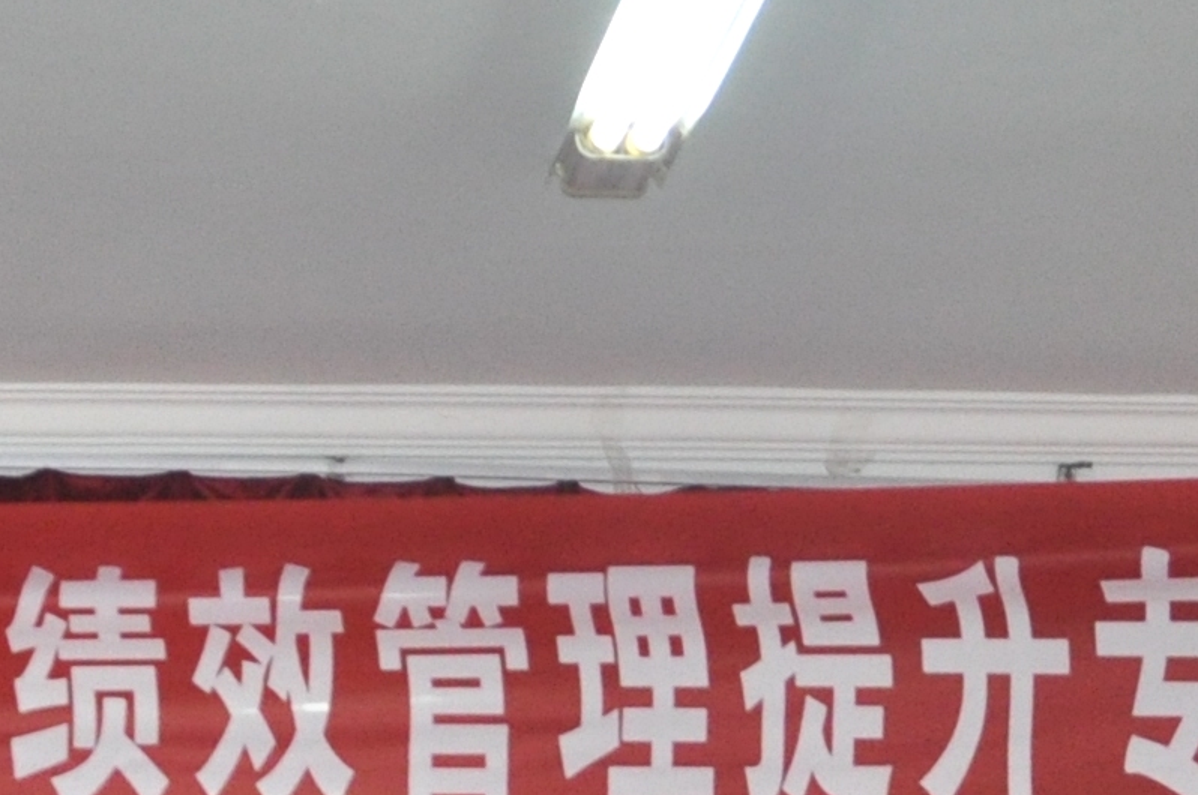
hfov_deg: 13.6
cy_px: 1737
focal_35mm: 145
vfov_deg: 8.8
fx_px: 4819
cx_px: -396
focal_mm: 18
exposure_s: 1/60
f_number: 3.5
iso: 800
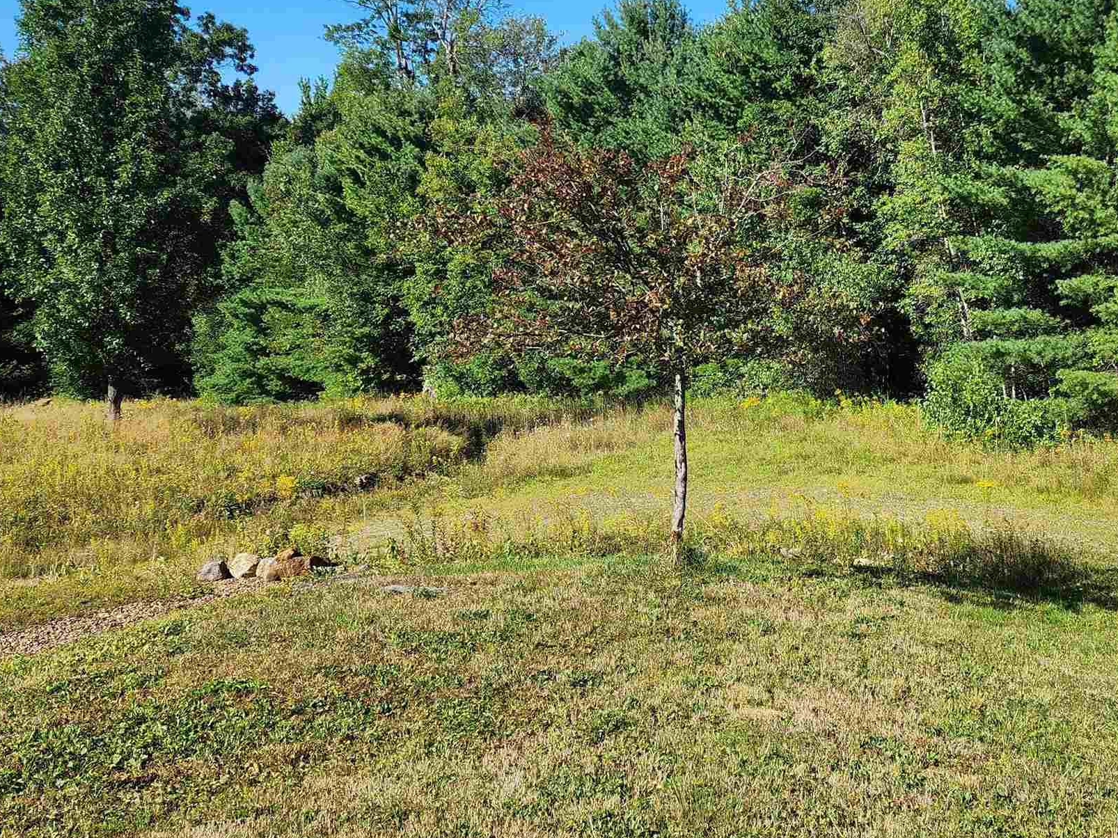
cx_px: 804
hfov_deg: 42.0
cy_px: 275
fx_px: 1421
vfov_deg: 32.6
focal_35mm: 44
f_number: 1.8
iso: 12
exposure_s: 1/814
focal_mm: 6.4
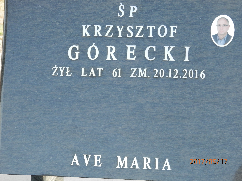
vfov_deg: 14.0
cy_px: 90
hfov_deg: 18.5
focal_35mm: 106
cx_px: 121
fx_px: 741
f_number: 4.5
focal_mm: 19
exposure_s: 1/100
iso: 200
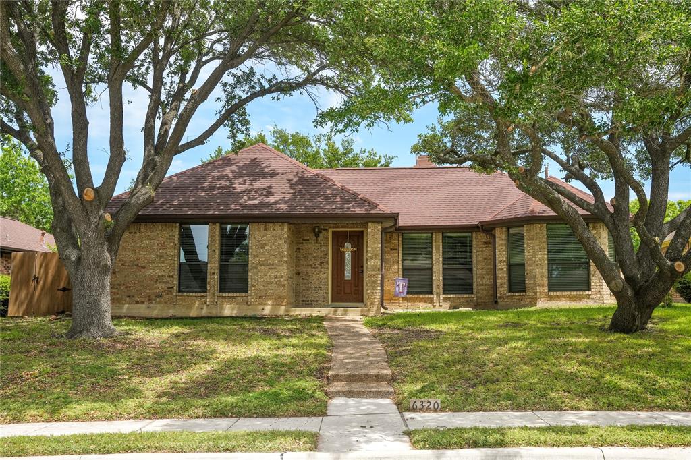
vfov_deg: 35.9
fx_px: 710
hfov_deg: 51.9
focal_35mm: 37
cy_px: 230
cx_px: 346
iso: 800
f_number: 8
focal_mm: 37
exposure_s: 1/1250
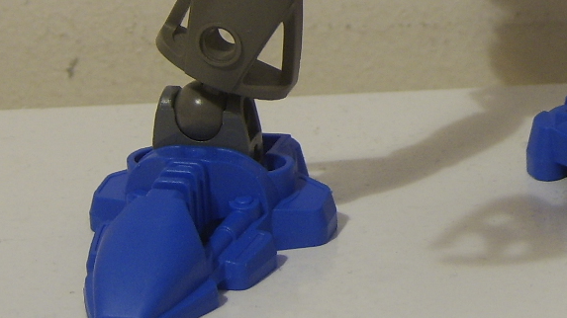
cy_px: -160
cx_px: 535
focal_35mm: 140
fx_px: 2104
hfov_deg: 15.1
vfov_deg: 8.5
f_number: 3.5
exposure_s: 1/2
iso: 71
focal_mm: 11.93
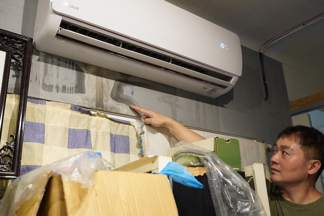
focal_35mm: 35
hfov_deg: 54.4
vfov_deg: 37.8
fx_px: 315
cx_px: 162
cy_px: 108
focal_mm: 35
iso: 2000
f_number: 4
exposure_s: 1/80
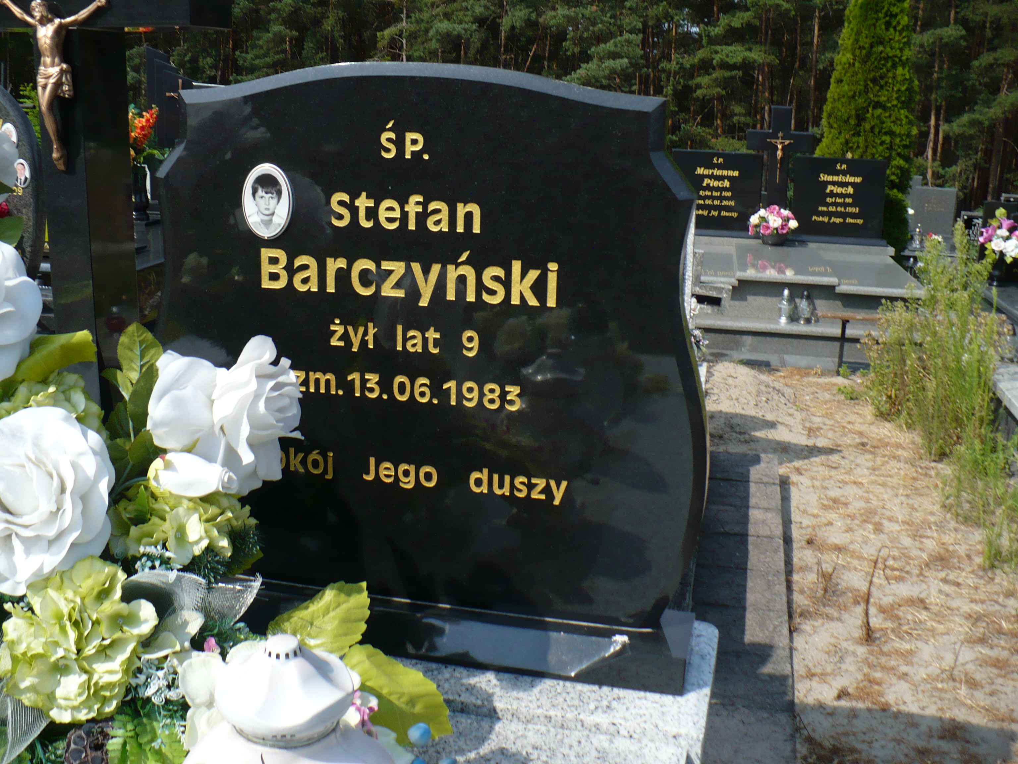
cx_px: 509
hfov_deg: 50.1
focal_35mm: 37
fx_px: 1088
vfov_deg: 38.7
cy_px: 382
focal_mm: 6.1
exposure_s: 1/160
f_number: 8
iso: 100
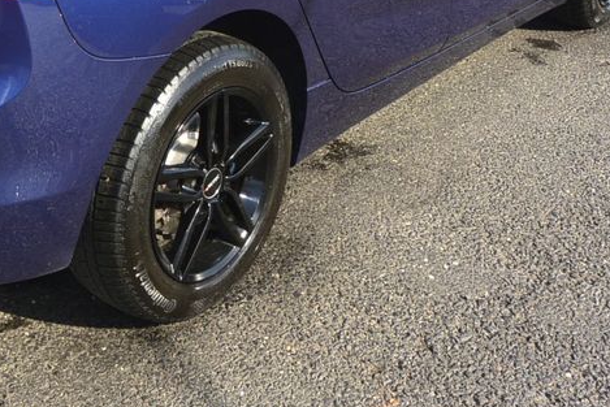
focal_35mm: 59
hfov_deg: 33.3
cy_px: -31
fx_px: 1000
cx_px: 161
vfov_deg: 21.9
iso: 160
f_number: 7.1
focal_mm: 10
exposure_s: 1/250
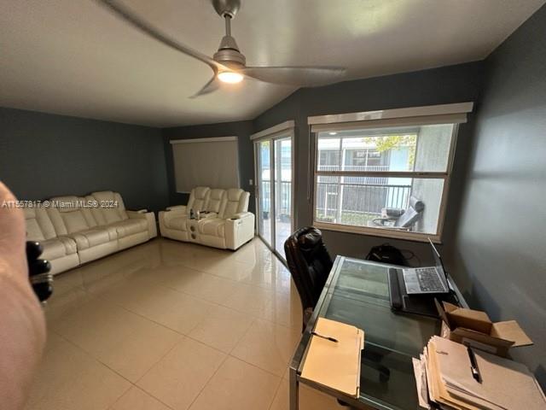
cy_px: 205
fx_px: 221
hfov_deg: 102.1
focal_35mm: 14
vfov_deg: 85.7
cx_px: 273
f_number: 2.2
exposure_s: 1/120
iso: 200
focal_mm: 2.22
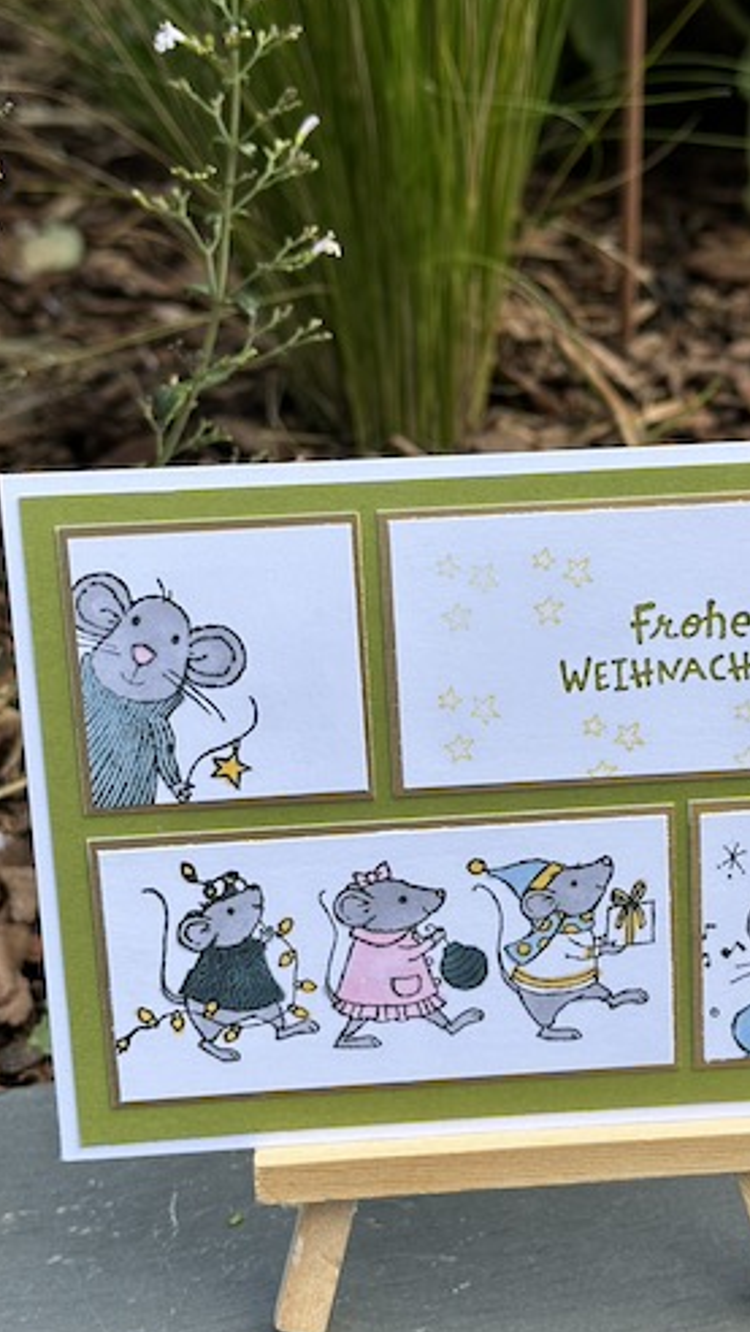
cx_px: 504
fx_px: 2402
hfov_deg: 17.7
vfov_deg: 30.9
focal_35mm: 68
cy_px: 761
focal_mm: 6.86
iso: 64
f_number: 1.78
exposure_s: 1/709
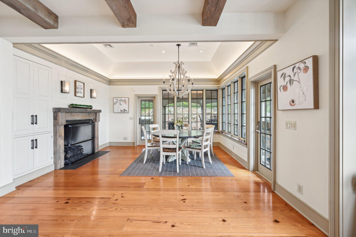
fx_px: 138
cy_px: 118
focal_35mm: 14
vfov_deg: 81.1
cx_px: 178
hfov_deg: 104.3
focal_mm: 14
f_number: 8
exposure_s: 1/20
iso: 400
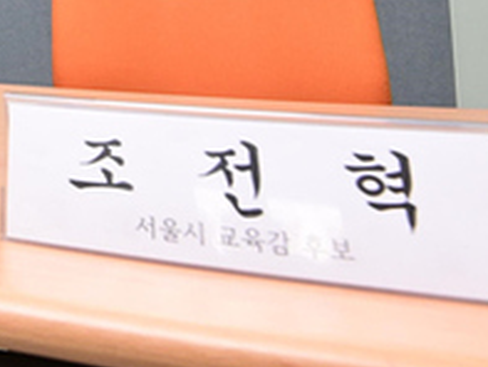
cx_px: -287
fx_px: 705
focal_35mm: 50
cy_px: -138
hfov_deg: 25.5
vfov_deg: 24.5
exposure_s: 1/250
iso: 2500
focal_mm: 16
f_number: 8
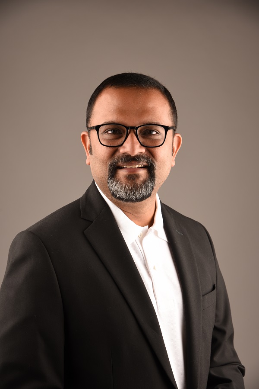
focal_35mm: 78
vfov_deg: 26.0
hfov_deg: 17.5
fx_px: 841
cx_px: 130
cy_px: 194
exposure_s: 1/125
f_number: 8
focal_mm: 78
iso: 200
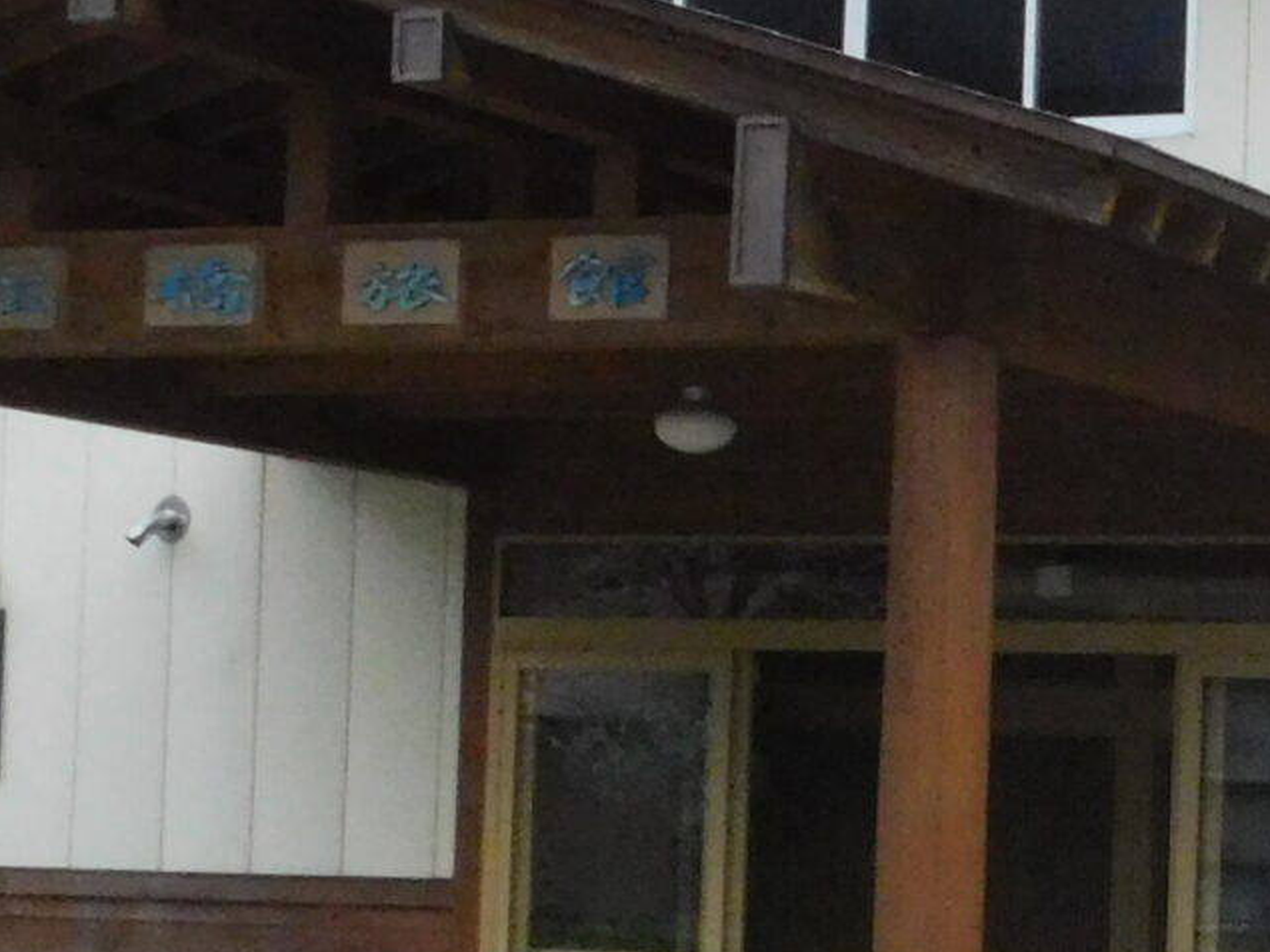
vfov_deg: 12.2
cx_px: 1566
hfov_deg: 15.6
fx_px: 4438
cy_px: 670
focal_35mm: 121
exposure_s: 1/800
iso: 800
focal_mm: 5.3
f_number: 6.4
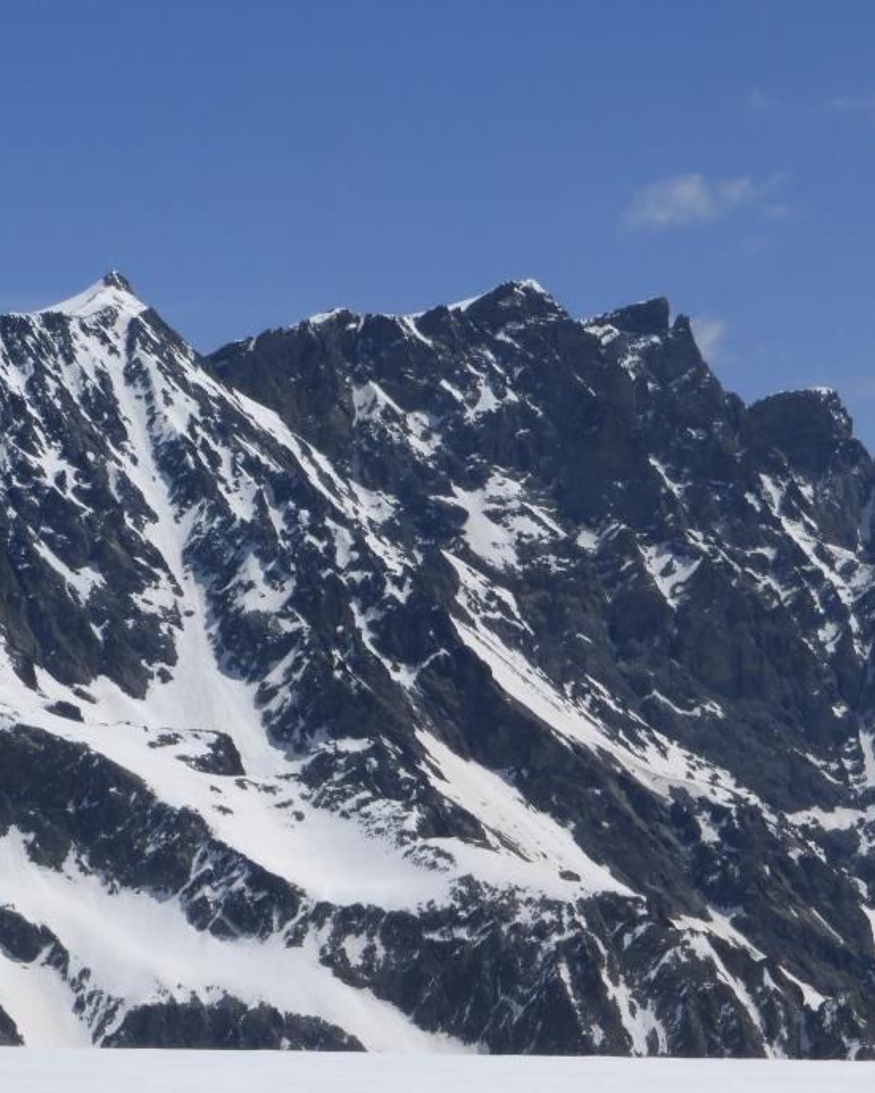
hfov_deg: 10.2
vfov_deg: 12.8
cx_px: 108
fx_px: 4885
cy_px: 554
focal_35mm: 151
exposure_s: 1/2000
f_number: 5.3
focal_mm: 17.1
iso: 100
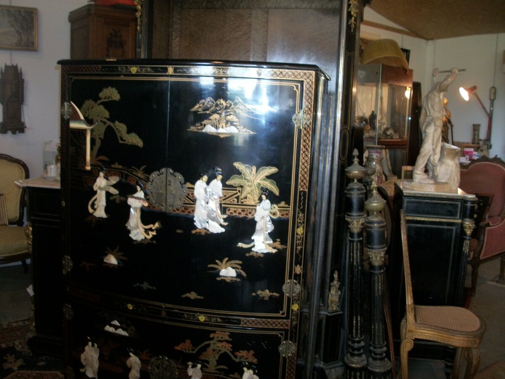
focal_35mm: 34
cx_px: 239
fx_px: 496
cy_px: 182
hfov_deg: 53.9
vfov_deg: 41.8
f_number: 2.9
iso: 160
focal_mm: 5.7
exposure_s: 1/30
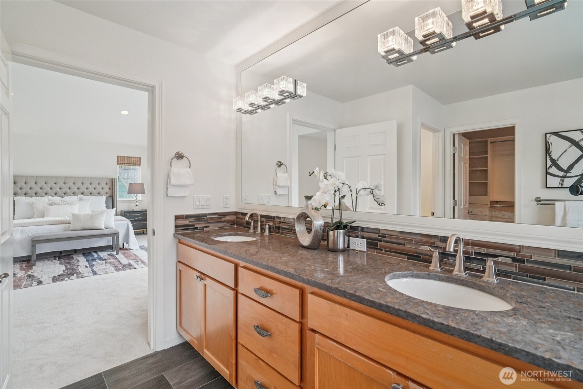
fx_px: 259
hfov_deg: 96.7
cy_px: 194
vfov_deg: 73.7
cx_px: 292
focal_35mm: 16
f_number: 8
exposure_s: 1/80
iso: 1600
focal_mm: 16
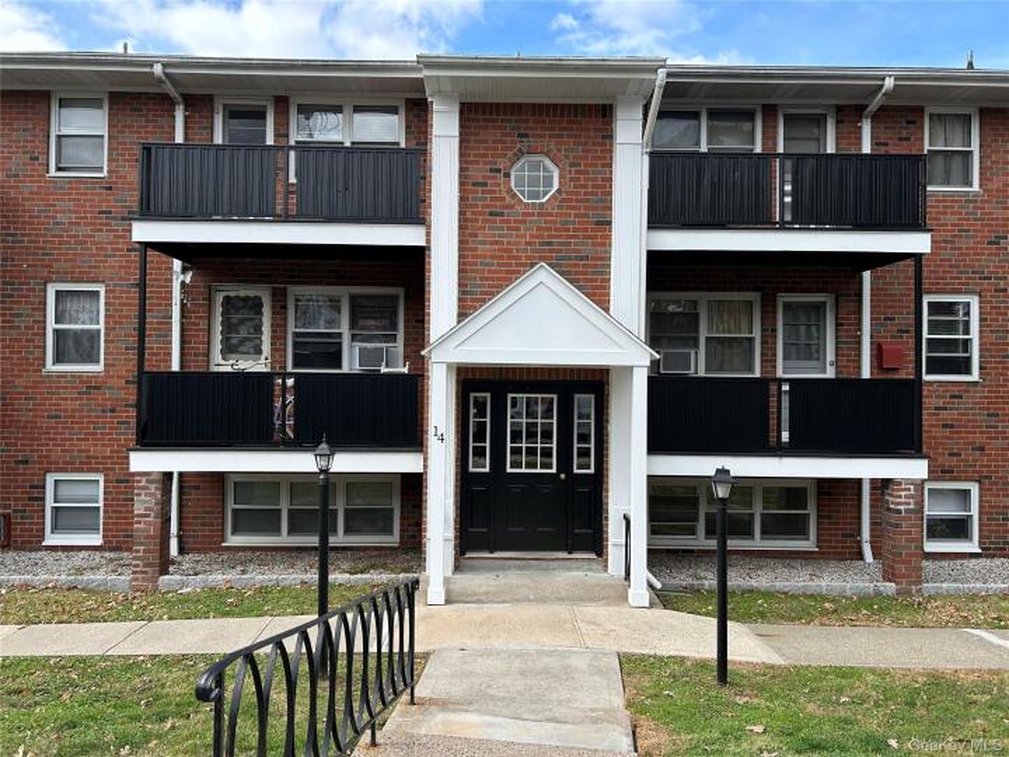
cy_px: 378
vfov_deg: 53.1
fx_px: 758
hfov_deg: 67.3
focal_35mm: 26
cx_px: 504
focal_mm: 5.7
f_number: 1.5
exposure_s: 1/1344
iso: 50
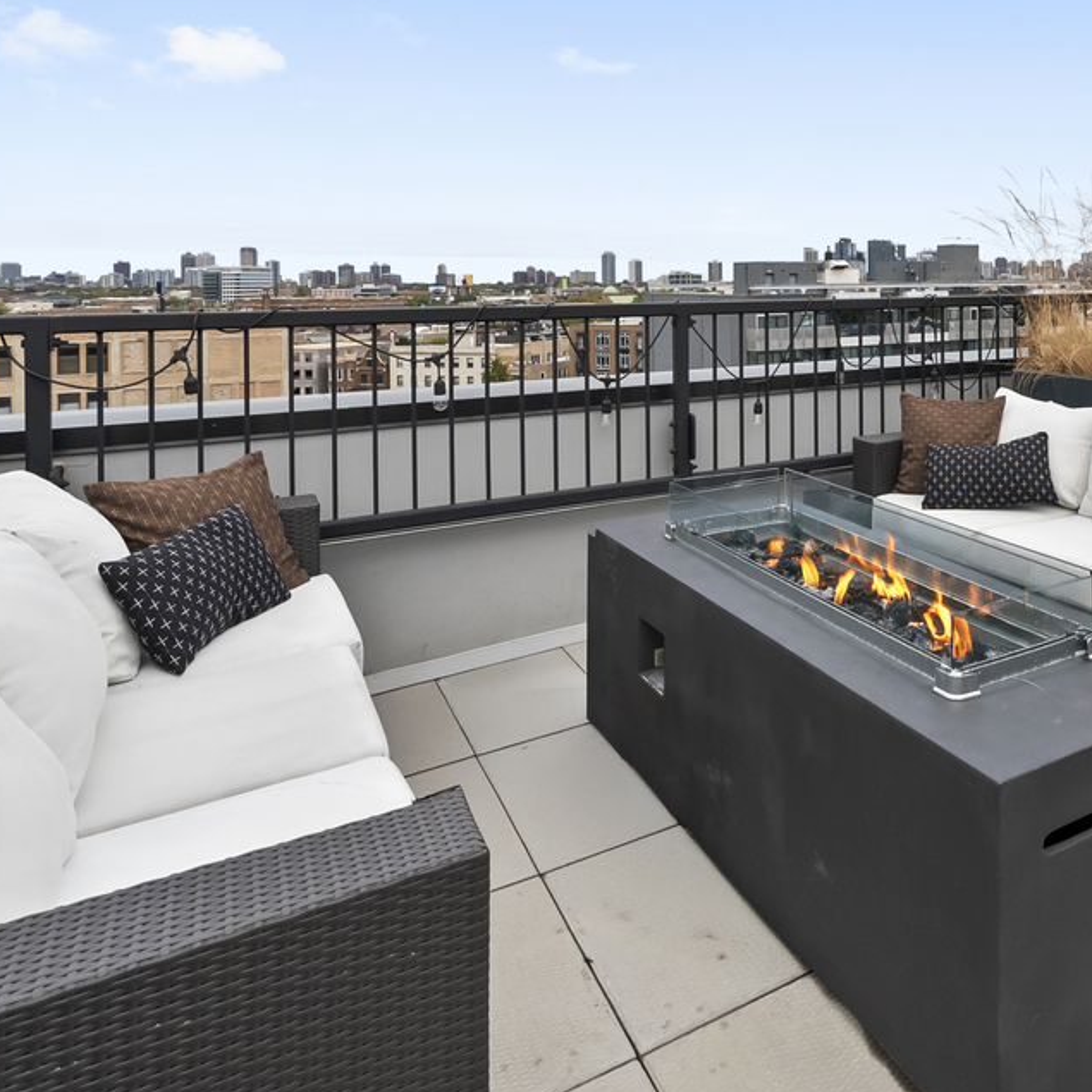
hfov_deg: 55.0
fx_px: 928
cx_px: 928
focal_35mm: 26
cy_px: 296
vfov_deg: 58.3
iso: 640
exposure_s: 1/640
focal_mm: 12
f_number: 8
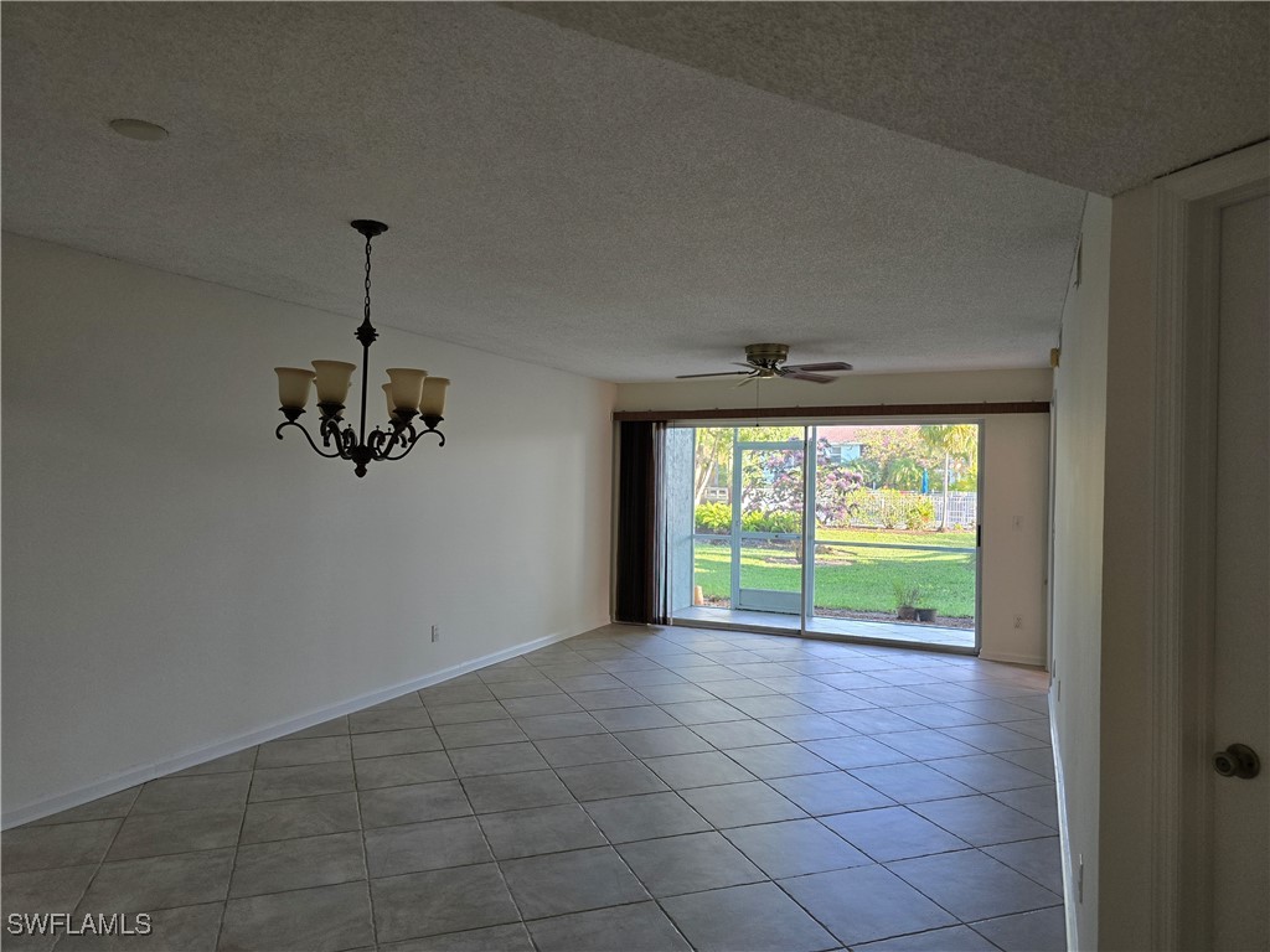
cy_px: 476
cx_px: 635
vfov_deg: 58.9
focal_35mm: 23
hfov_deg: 73.9
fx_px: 844
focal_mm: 6.3
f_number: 1.7
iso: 200
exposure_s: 1/120
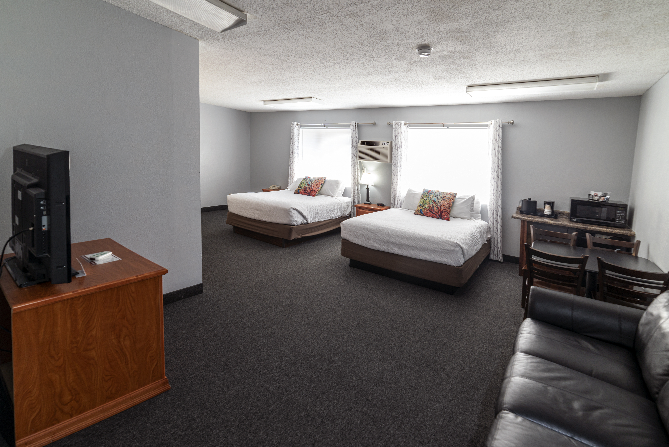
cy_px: 224
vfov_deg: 81.2
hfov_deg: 104.2
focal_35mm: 14
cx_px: 334
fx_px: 260
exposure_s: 1/4
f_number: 7.1
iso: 100
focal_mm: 14
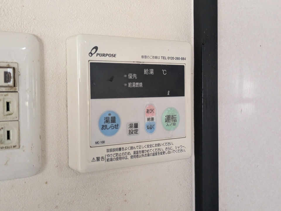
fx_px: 414
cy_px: 106
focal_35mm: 51
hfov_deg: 37.5
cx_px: 140
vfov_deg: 28.6
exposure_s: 1/120
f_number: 1.89
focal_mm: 5.43
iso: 686
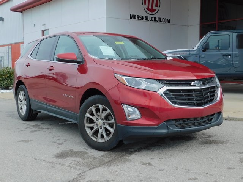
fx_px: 316
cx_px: 122
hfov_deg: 42.1
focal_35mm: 45
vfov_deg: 32.2
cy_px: 91
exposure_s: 1/400
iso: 125
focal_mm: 8
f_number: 3.7
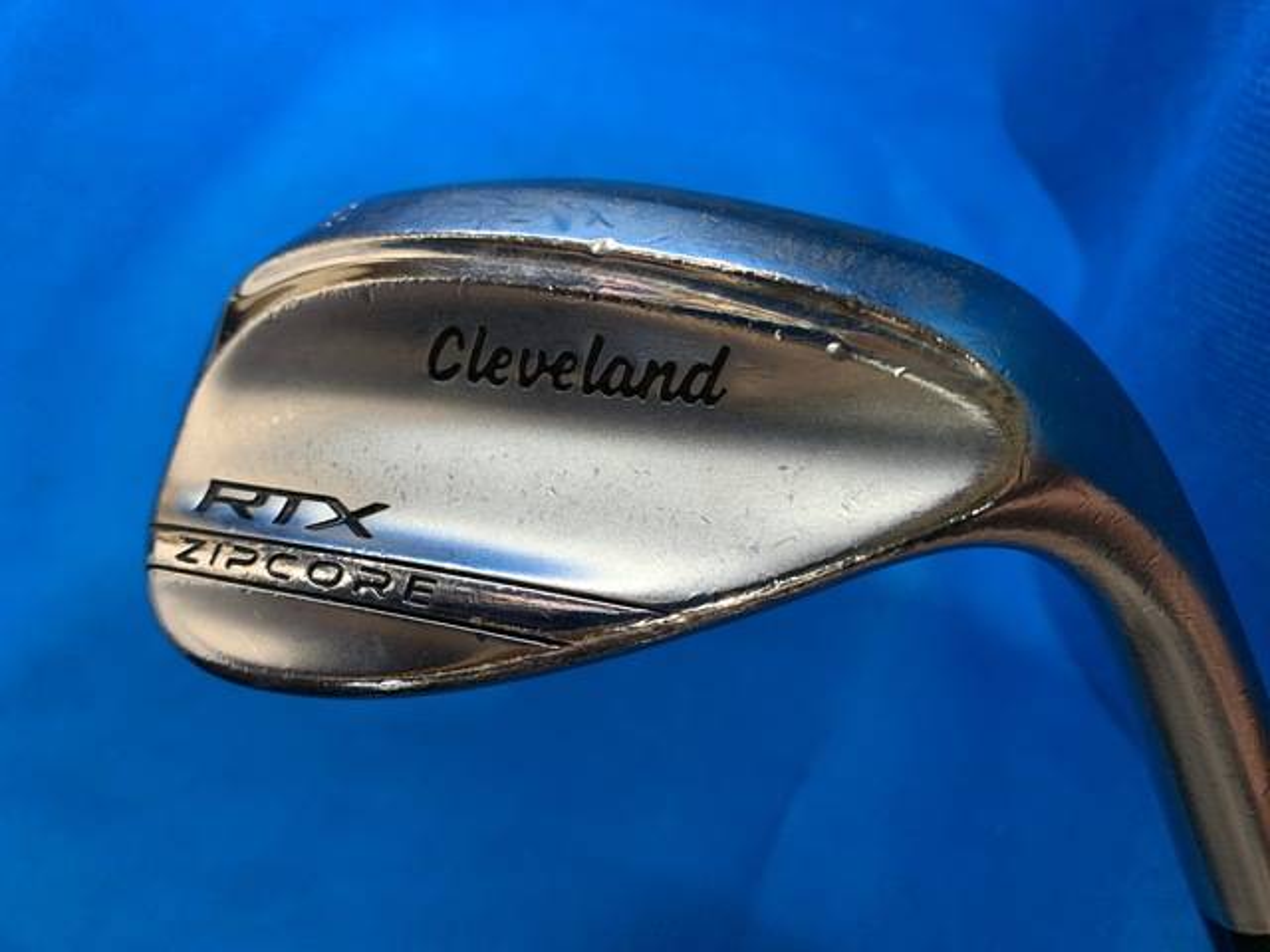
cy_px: 476
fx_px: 954
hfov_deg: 67.3
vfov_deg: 53.1
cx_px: 635
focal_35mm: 26
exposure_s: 1/60
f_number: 1.8
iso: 80
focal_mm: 4.25
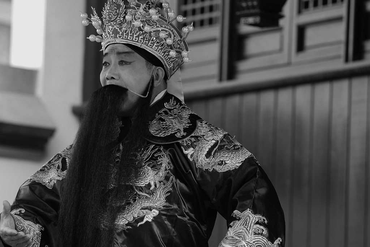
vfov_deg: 4.4
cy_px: 124
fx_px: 3241
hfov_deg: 6.5
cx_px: 185
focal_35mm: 315
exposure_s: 1/100
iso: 200
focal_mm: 210
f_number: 5
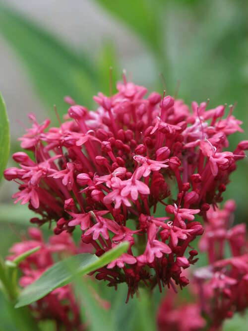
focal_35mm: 177
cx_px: 124
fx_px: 1691
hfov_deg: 8.4
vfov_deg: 11.2
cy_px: 166
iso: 100
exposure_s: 1/180
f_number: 4.5
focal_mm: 44.84
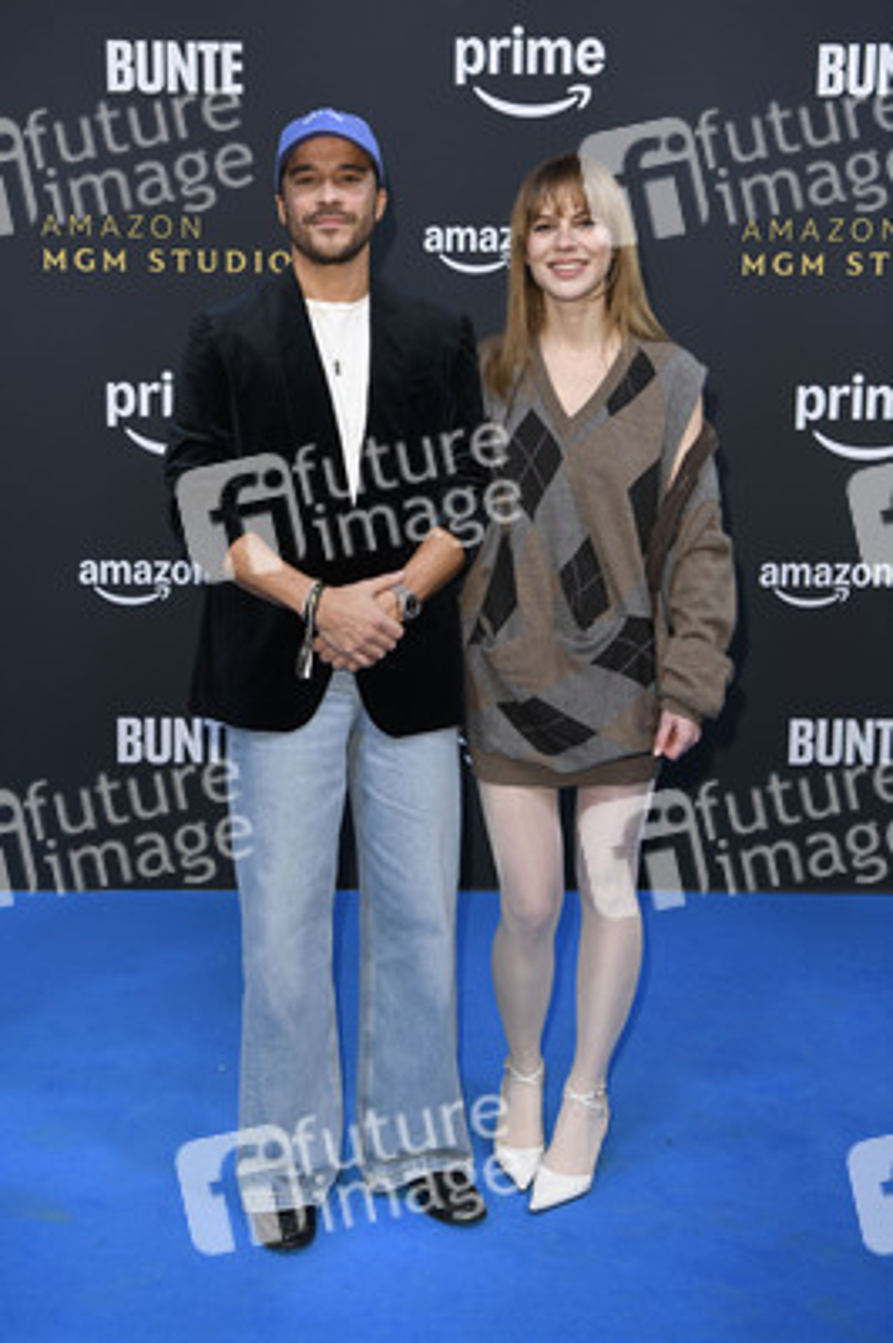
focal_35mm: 42
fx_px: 1565
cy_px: 672
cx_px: 446
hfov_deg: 31.8
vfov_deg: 46.4
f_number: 4
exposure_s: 1/500
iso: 400
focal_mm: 42
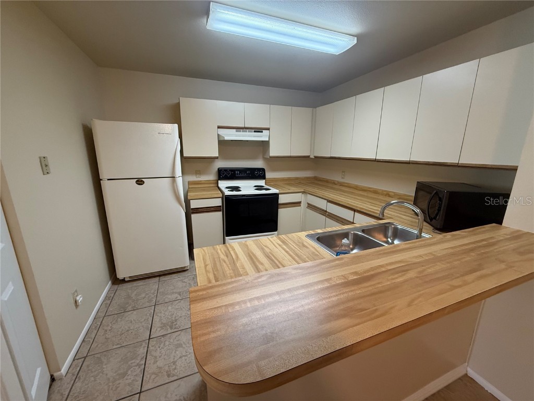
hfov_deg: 102.1
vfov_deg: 85.7
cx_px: 267
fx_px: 216
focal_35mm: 14
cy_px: 200
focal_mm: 2.22
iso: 320
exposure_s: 1/120
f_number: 2.2
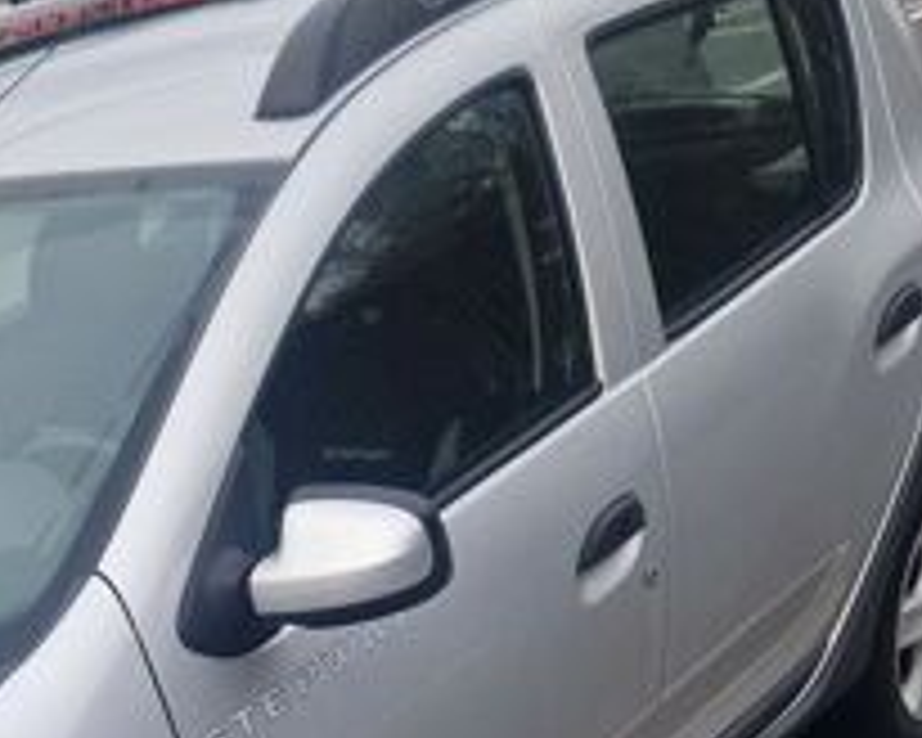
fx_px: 1910
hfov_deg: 25.7
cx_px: -13
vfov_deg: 19.5
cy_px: 1044
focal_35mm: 70
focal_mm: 5.4
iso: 80
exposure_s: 1/180
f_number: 1.8
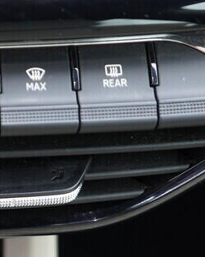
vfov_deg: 17.0
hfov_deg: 12.3
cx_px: -188
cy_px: 215
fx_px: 850
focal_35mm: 112
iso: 640
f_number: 2.8
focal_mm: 24
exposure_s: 1/40
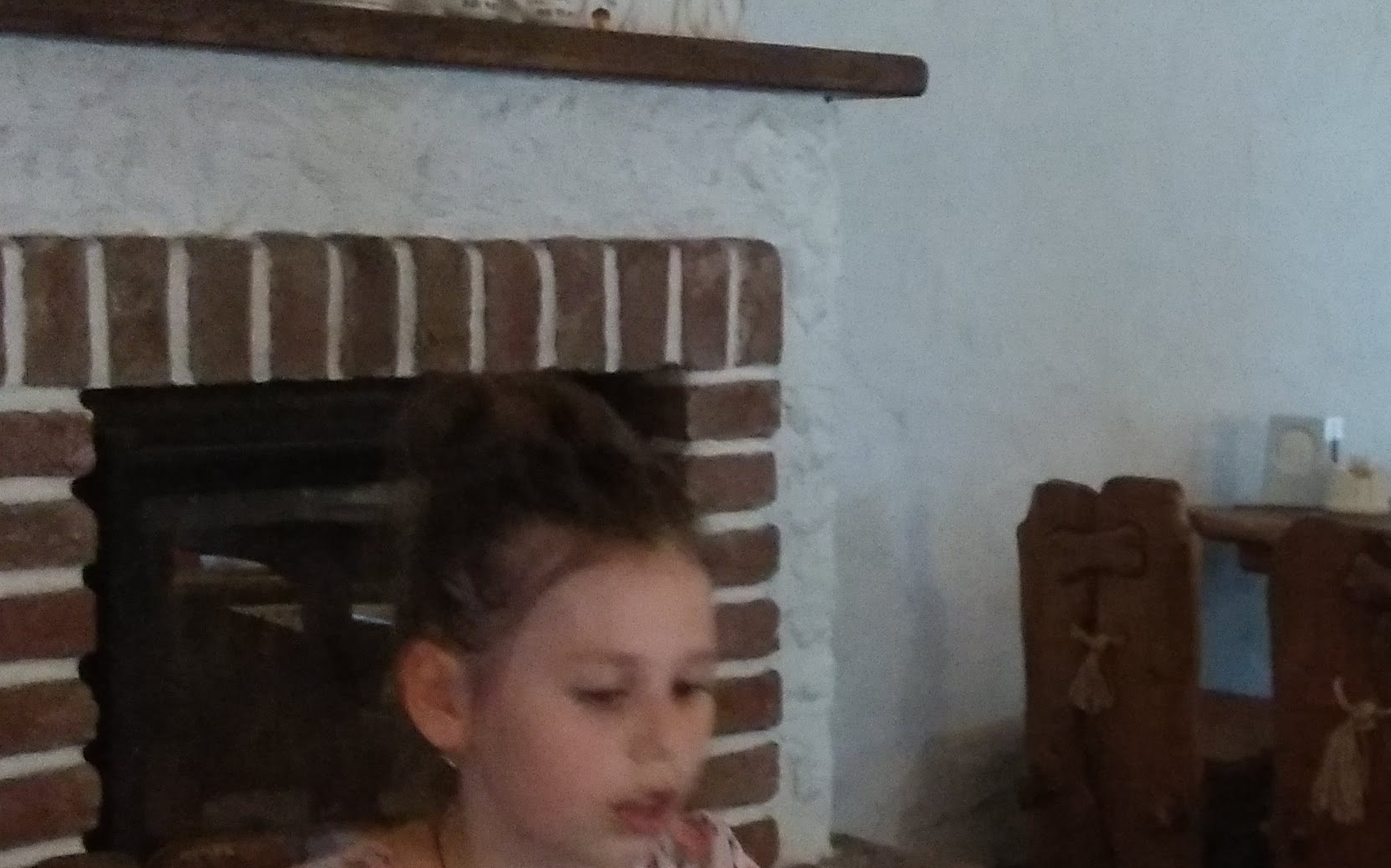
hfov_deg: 35.3
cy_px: 536
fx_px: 2122
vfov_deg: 23.1
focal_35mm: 56
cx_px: 1075
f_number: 2
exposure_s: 1/12
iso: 2000
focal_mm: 3.57
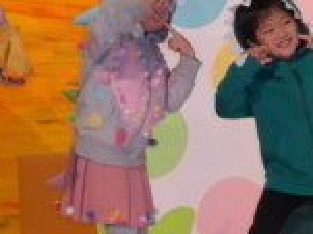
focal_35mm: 239
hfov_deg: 8.3
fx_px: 2159
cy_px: 139
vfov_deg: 6.2
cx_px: 87
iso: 800
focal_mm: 20.4
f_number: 4.8
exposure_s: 1/125
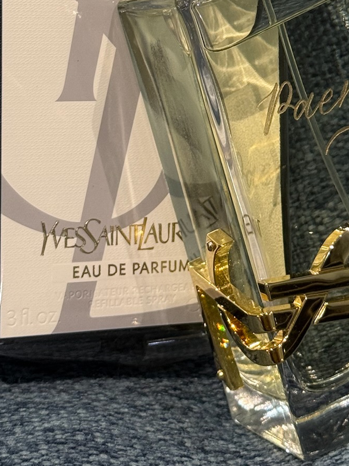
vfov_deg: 17.4
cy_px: 32
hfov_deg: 13.3
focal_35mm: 111
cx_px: 233
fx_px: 1493
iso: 125
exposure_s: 1/50
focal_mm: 6.76
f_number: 1.78
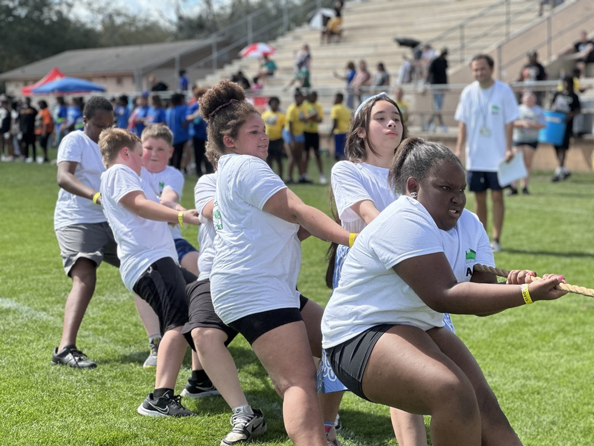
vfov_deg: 19.1
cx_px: 297
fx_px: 1321
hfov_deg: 25.3
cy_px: 223
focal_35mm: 77
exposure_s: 1/433
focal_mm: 9
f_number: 2.8
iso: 32
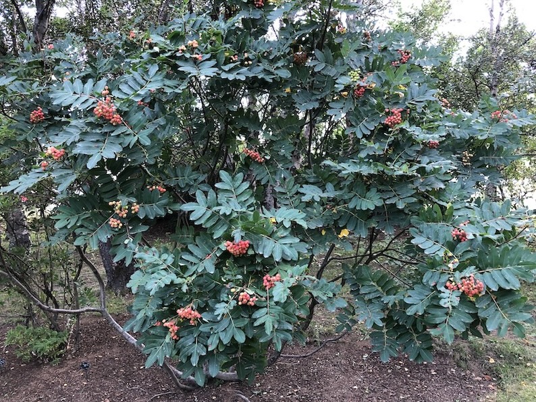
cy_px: 201
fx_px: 434
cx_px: 268
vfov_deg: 49.8
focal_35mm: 28
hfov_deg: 63.4
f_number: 1.8
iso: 25
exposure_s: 1/40
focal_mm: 4
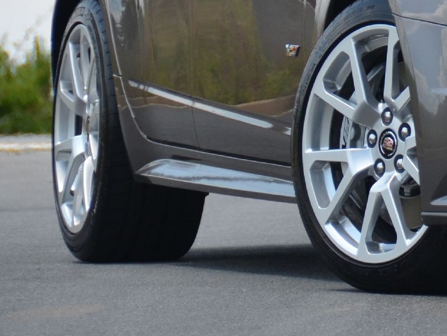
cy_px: -74
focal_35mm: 668
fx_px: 8621
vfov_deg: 2.2
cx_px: 653
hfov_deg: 3.0
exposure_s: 1/1250
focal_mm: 135
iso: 400
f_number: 5.6
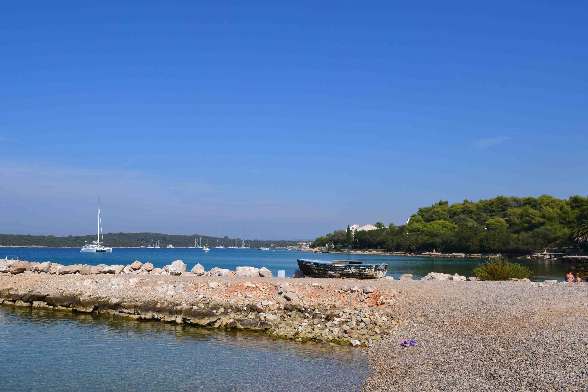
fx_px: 523
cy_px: 173
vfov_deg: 41.1
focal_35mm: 32
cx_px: 247
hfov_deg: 58.4
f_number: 11
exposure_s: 1/500
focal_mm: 18
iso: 250
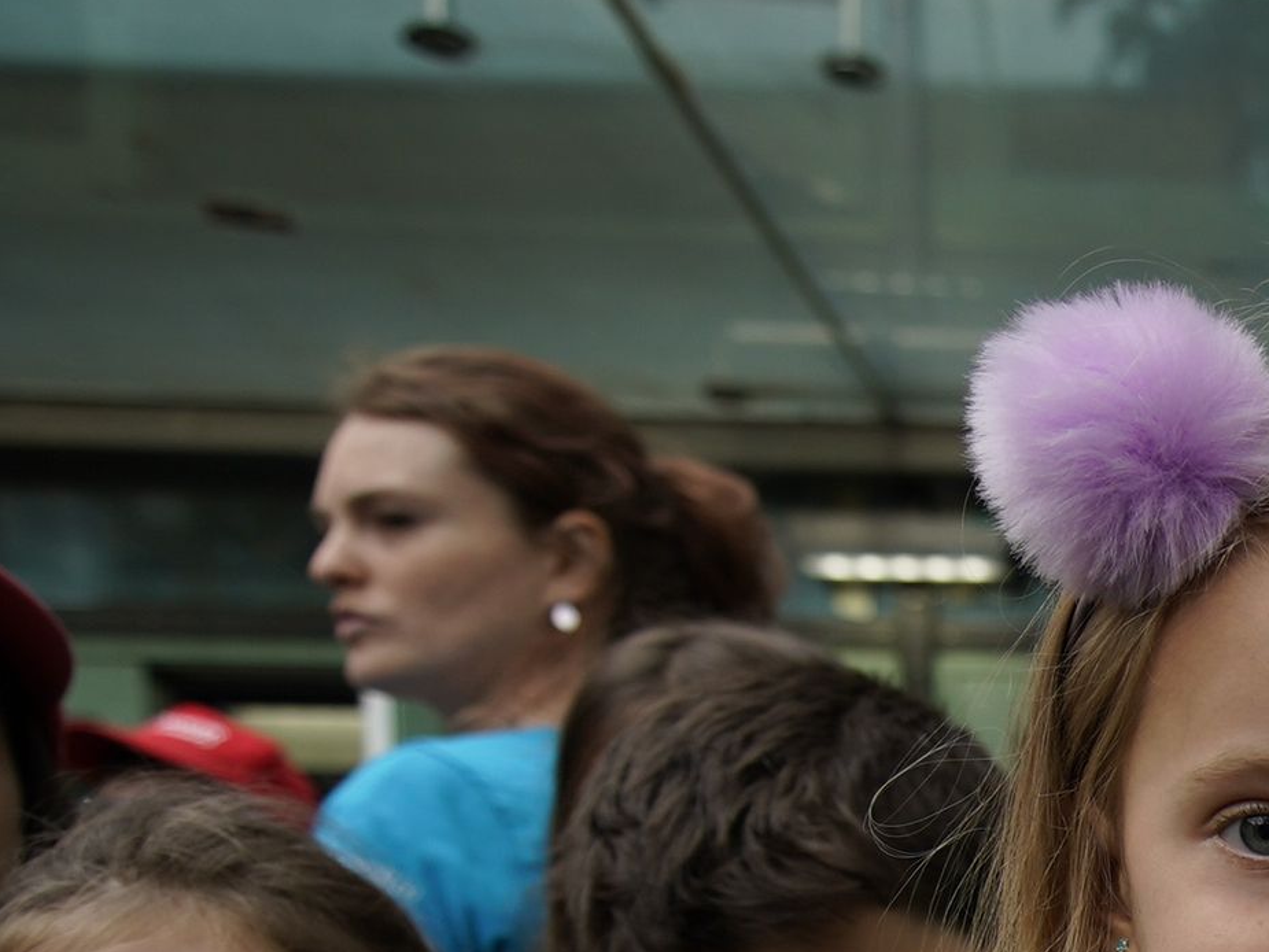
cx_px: 2106
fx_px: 2896
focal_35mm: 79
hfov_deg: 19.9
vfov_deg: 16.5
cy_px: 1536
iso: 125
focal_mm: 19
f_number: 2.8
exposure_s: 1/320
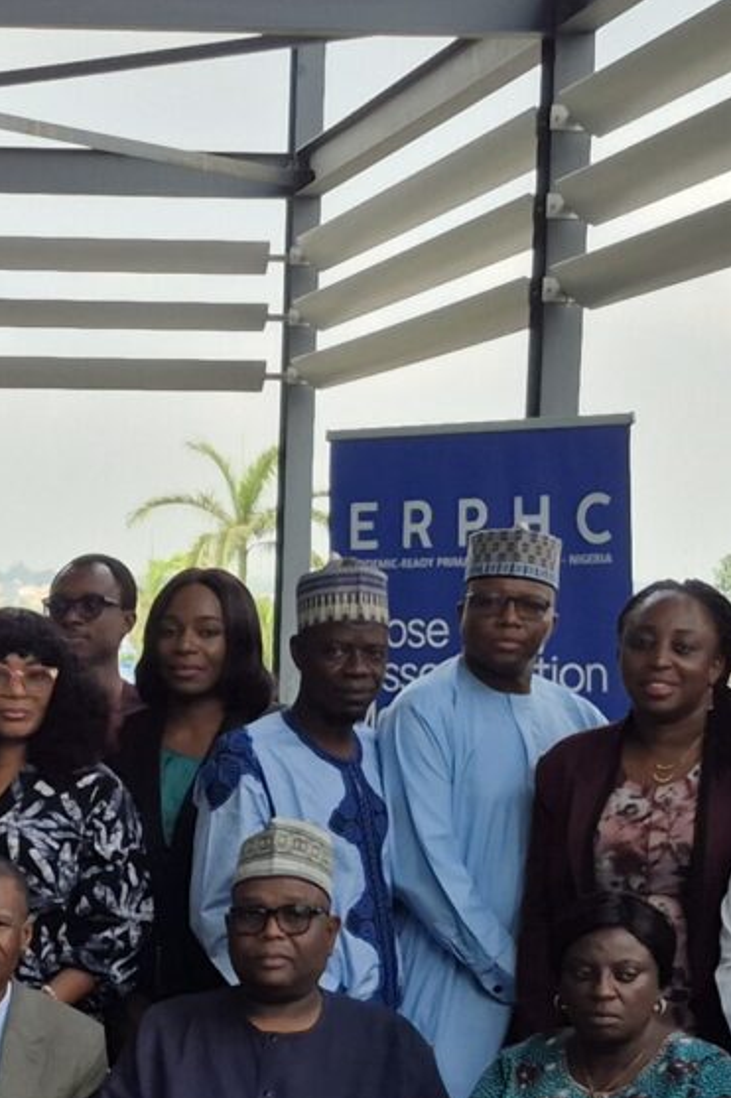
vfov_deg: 18.3
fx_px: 3352
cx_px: 57
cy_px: 970
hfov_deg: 12.3
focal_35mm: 110
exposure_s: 1/1088
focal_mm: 5.4
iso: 25
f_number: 1.8
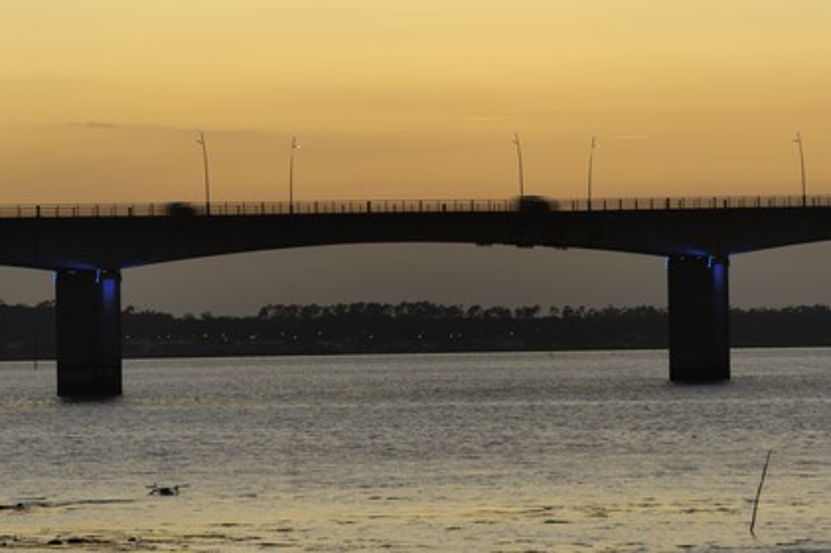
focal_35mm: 225
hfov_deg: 9.2
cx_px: 416
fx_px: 5190
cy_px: 276
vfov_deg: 6.1
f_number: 6.3
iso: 100
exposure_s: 1/10
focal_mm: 150
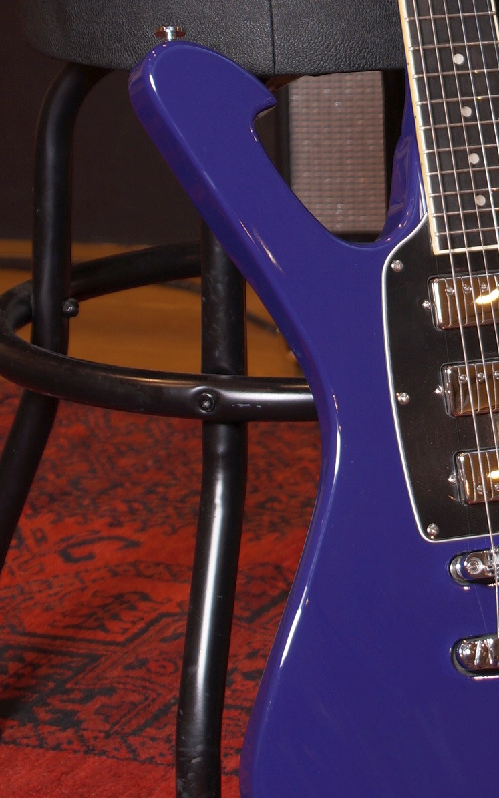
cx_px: 430
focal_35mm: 140
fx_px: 3046
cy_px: 60
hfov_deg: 9.3
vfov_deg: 14.8
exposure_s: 1/13
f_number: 5
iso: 100
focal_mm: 40
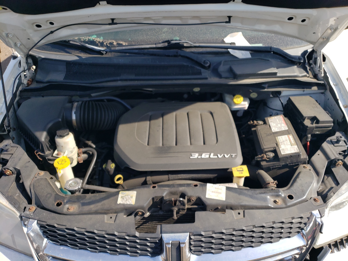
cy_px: 130
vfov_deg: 53.1
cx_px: 174
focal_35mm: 26
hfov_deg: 67.3
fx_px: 261
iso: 50
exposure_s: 1/1667
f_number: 1.5
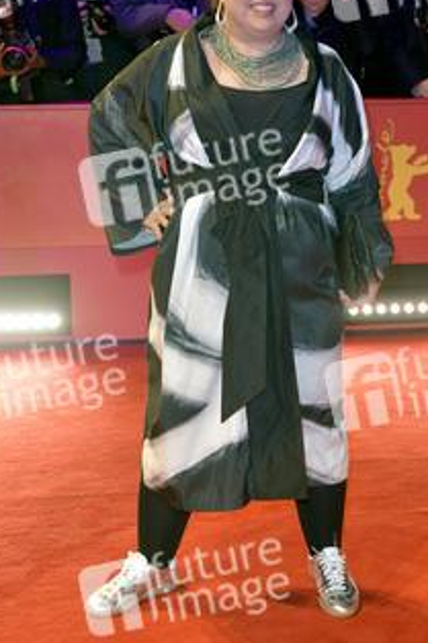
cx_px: 244
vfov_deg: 28.8
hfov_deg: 19.4
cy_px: 281
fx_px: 1250
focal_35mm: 70
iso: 1600
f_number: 5.6
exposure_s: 1/250
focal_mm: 55
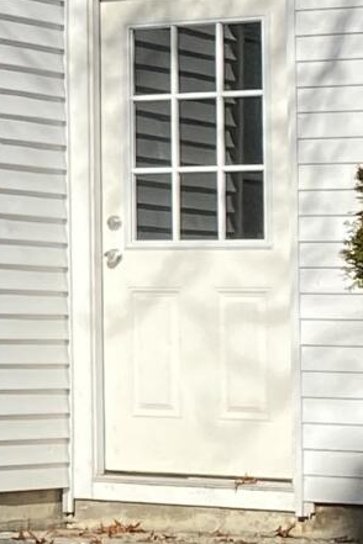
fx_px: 2783
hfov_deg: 6.3
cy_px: 139
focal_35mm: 184
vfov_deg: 11.2
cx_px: -1005
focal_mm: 4.25
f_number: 1.8
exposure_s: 1/3610
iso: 32
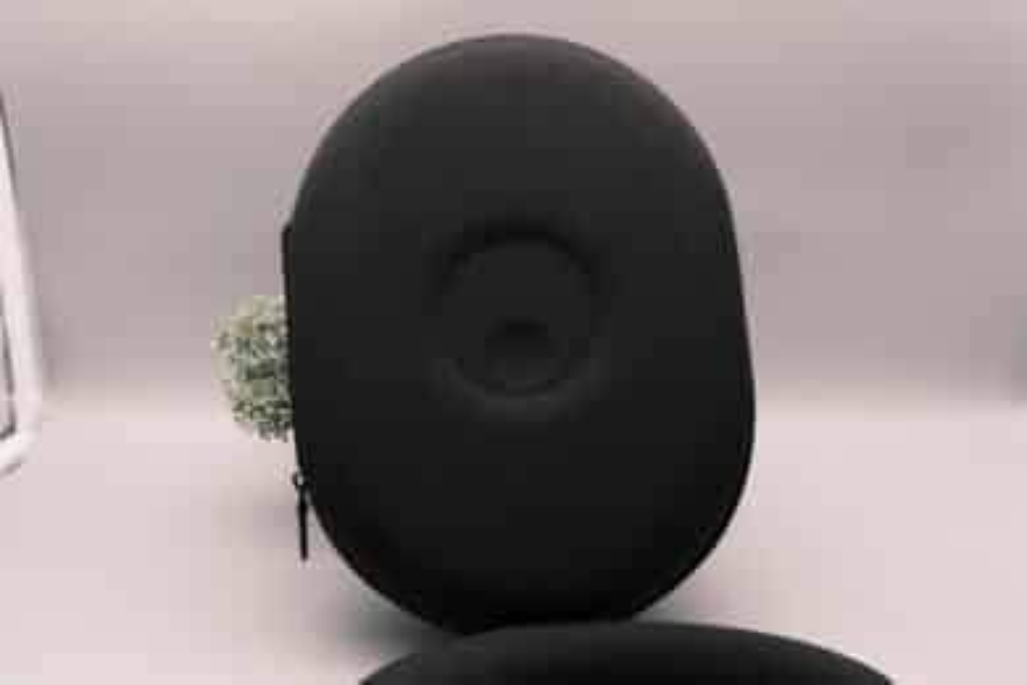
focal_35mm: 39
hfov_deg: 49.6
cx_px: 514
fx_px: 1112
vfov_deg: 34.2
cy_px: 342
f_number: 5.6
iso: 400
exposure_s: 1/100
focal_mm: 26.3
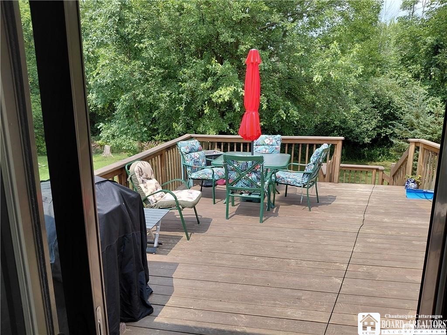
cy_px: 168
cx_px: 224
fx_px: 323
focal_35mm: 25
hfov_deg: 69.4
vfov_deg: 54.9
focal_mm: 4.69
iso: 50
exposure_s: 1/1237
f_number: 1.8
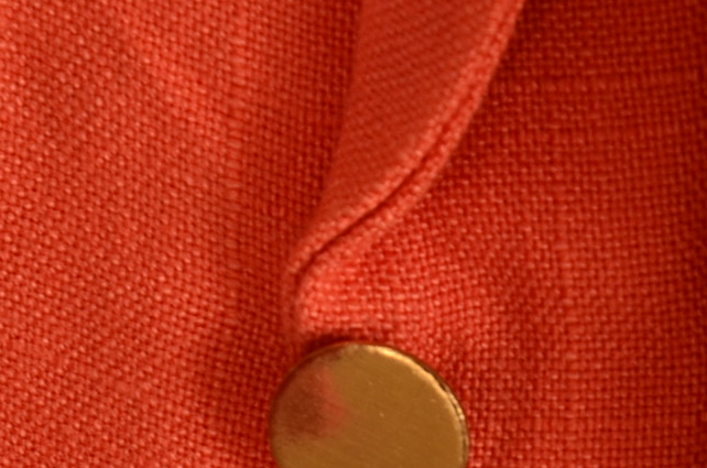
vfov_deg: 2.3
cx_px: 704
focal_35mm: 605
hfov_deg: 3.4
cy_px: 699
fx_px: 11853
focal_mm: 105
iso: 200
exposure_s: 1/80
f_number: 10
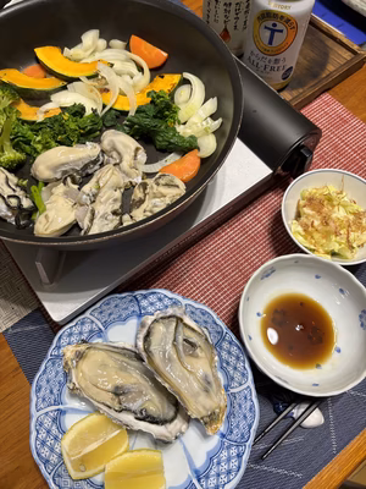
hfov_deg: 53.1
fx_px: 367
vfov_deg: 67.3
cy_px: 244
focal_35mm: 26
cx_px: 183
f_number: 1.6
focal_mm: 5.96
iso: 320
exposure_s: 1/59
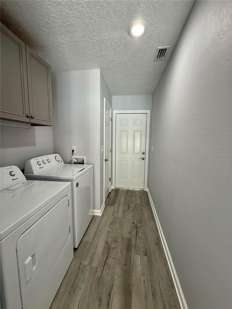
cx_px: 116
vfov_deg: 102.1
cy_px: 154
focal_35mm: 14
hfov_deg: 85.7
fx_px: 125
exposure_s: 1/120
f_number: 2.2
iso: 160
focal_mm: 2.22
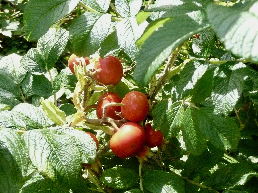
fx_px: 320
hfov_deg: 43.9
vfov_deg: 33.6
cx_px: 129
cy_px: 96
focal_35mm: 43
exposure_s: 1/250
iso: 800
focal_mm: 7
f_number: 10
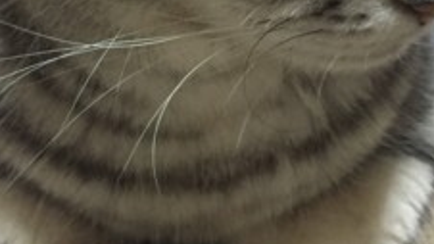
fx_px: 725
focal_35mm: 63
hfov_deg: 33.3
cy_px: -4
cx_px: 202
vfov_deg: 18.6
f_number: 2.2
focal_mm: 4.15
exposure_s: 1/15
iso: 320
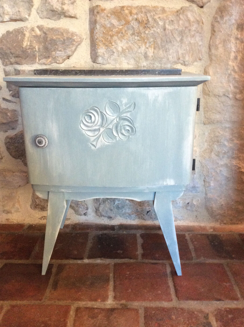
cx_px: 119
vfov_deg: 54.0
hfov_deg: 41.7
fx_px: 320
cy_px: 167
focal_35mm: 34
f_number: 2.4
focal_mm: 3.3
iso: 200
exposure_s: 1/25
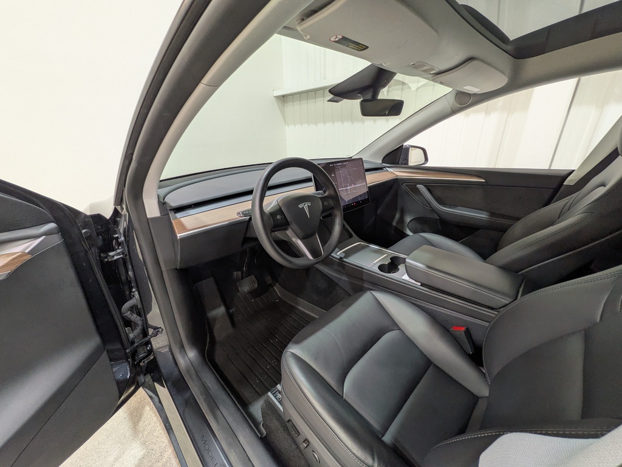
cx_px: 311
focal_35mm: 14
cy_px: 234
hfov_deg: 102.1
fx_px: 252
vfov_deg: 85.7
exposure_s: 1/25
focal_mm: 1.83
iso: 74
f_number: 2.2
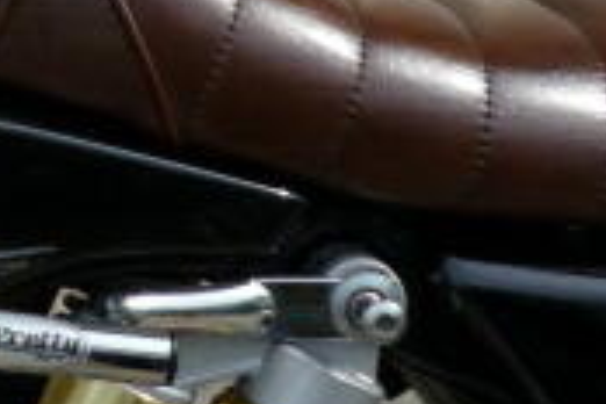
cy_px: -188
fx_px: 2121
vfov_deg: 10.5
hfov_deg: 14.8
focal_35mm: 126
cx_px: -380
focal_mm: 5.5
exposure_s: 1/1000
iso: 100
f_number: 2.8
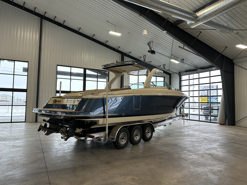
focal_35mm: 24
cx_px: 124
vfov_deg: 56.8
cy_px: 92
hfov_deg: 71.6
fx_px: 171
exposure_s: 1/190
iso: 80
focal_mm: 6.86
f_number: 1.78
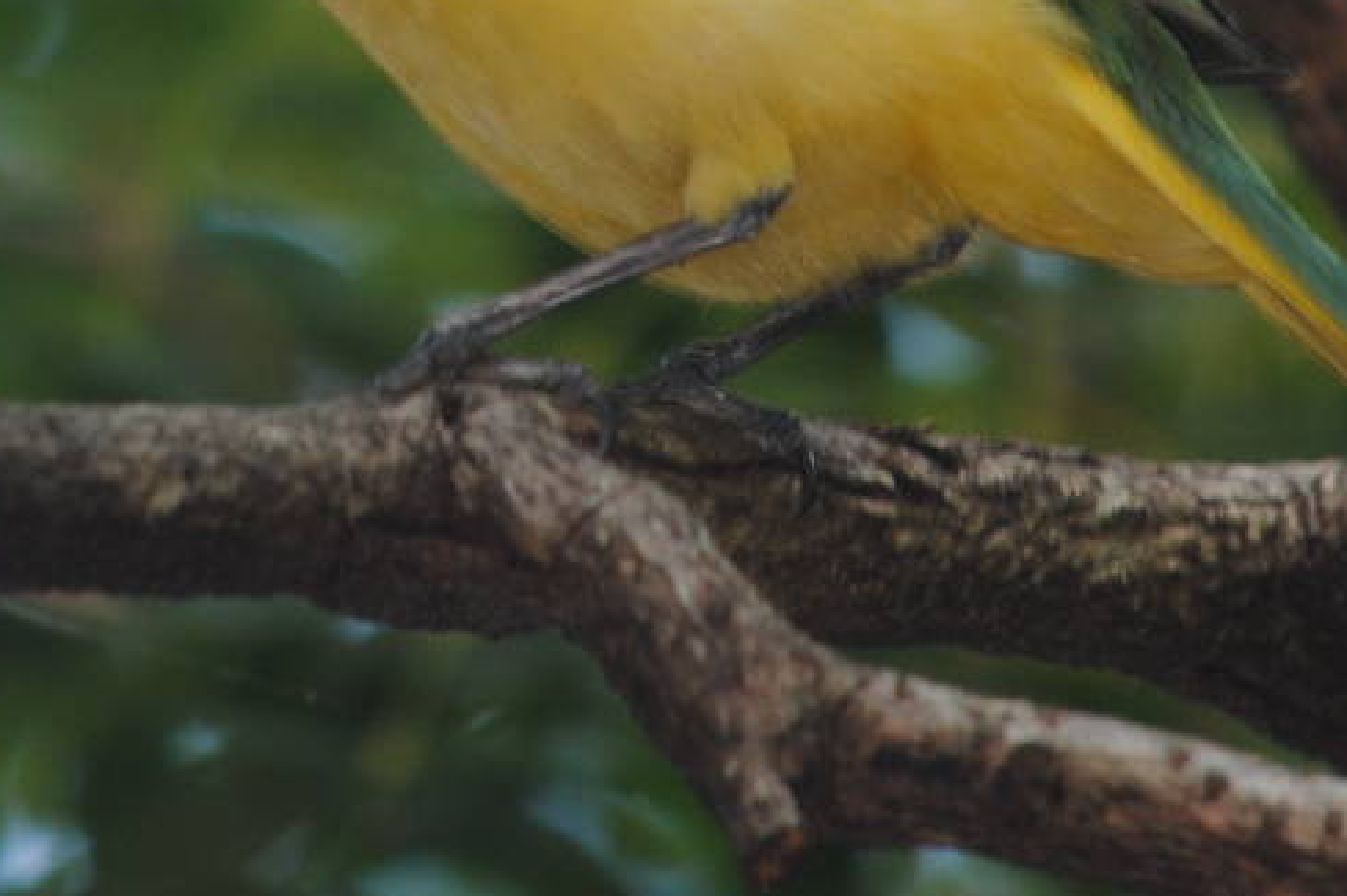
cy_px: -277
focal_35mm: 1380
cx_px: 362
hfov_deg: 1.5
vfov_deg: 1.0
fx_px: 51615
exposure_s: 1/60
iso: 200
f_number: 5.6
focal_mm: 280
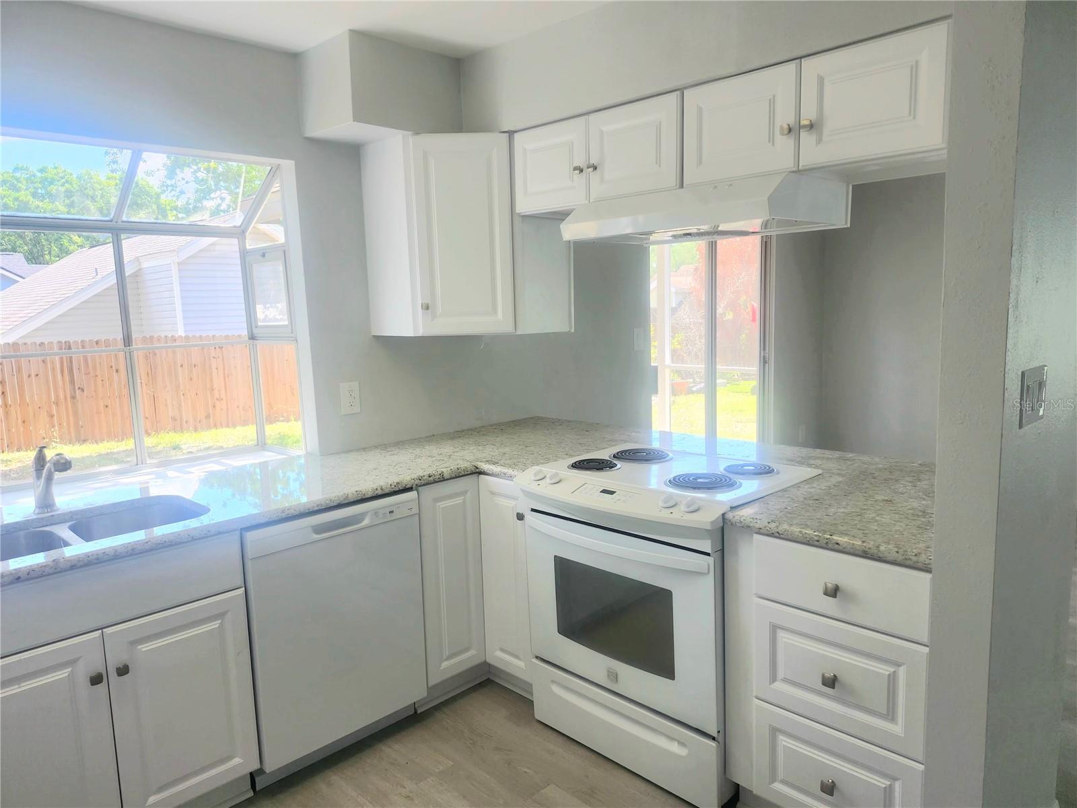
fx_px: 716
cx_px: 538
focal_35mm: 23
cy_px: 404
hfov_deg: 73.9
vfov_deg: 58.9
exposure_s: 1/182
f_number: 1.8
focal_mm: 5.54
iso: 40
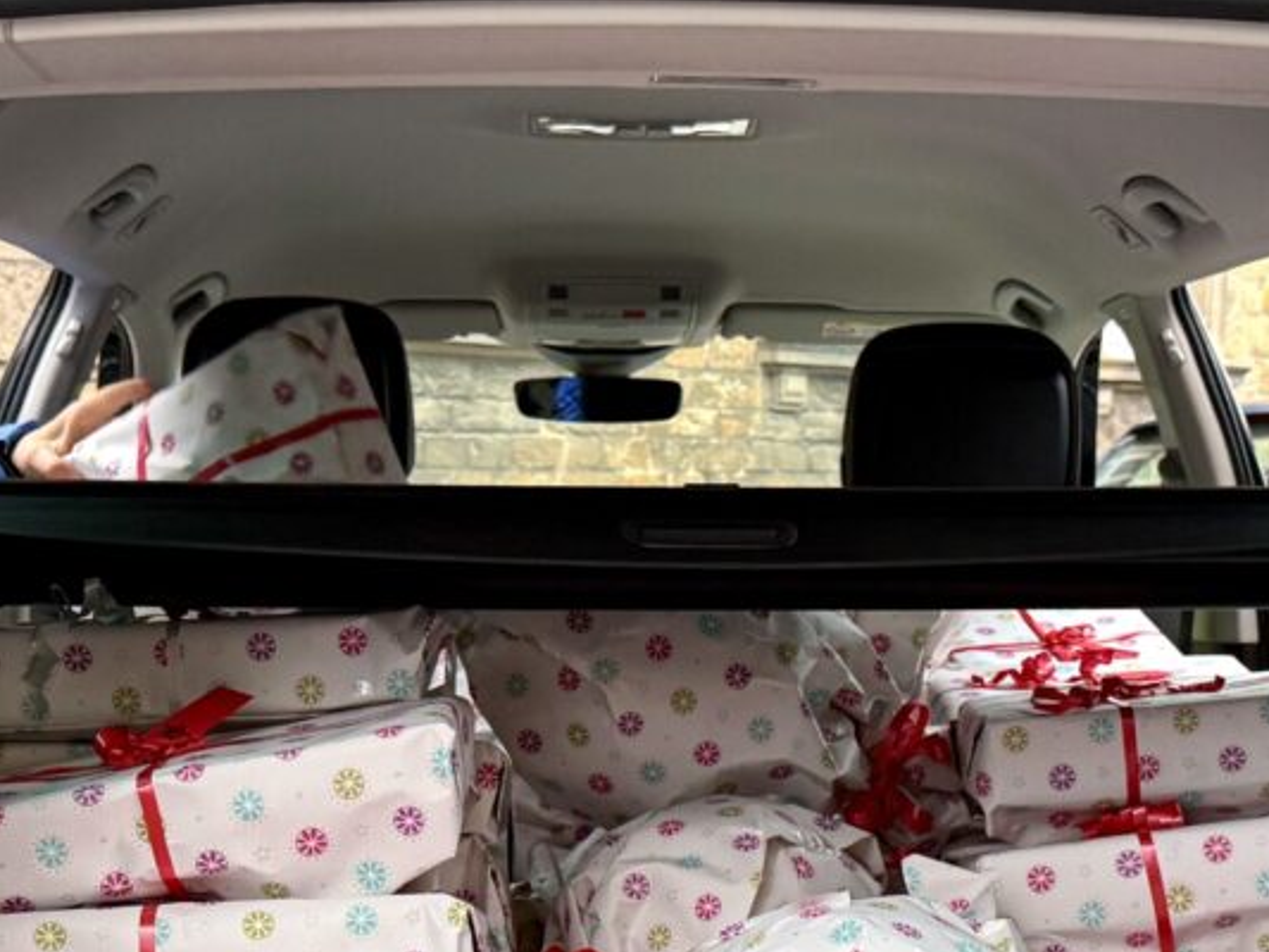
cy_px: 962
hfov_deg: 35.5
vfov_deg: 25.6
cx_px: 626
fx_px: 1980
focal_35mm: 54
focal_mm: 6.76
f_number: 1.78
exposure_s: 1/121
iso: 200
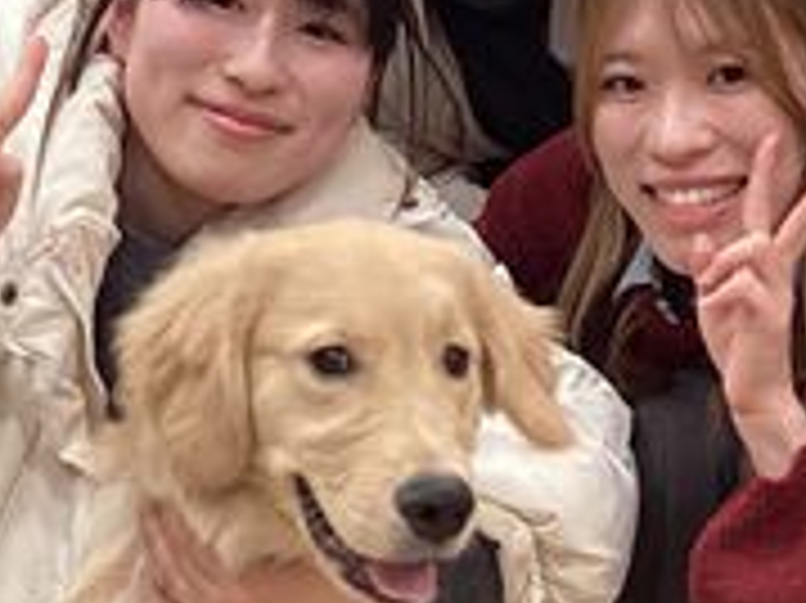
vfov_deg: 14.1
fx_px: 2420
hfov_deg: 18.8
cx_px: 545
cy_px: 50
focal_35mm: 104
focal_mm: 3.3
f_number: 2.4
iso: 125
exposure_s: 1/60
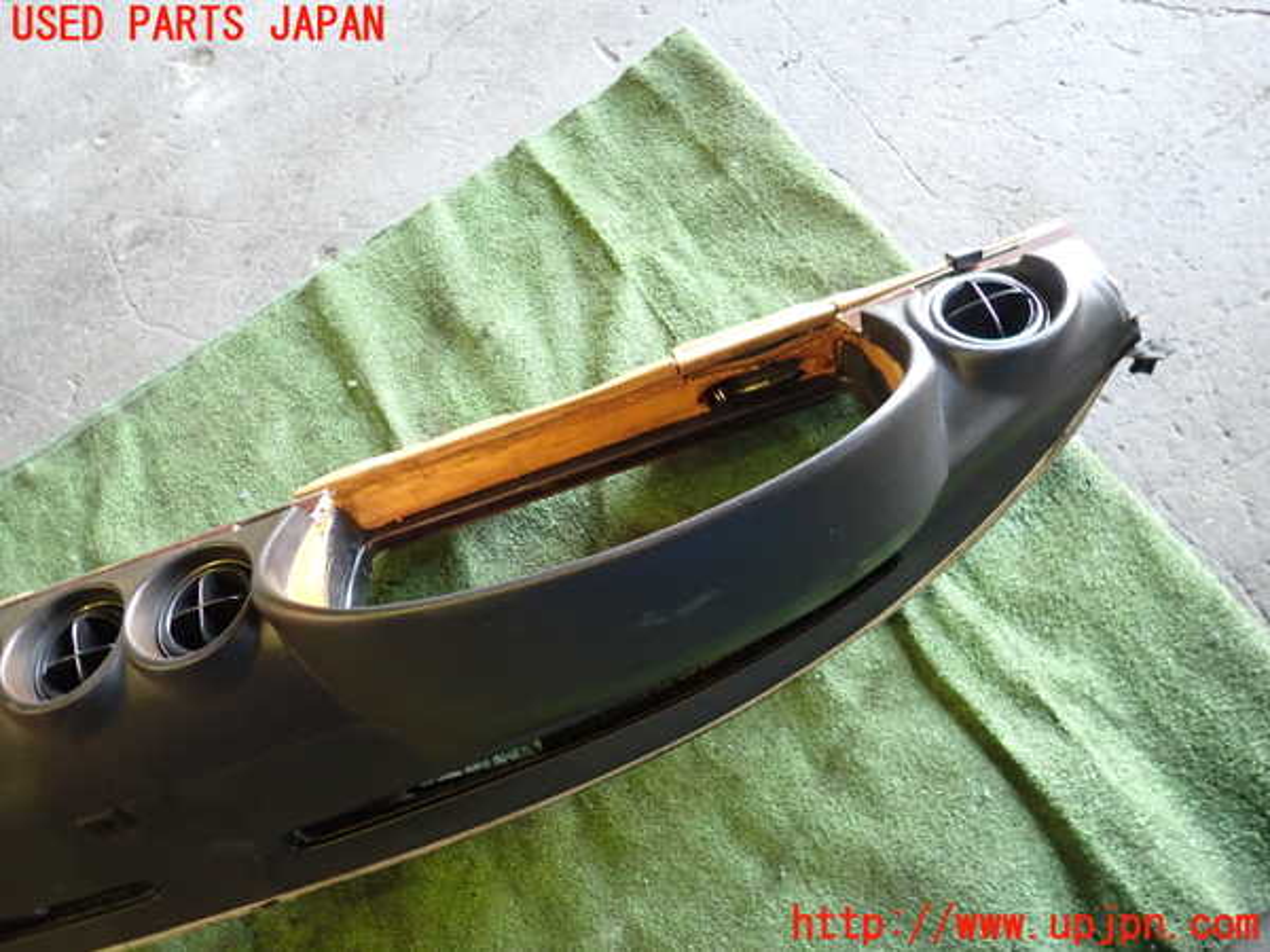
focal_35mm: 25
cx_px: 635
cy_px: 476
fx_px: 917
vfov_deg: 54.9
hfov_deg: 69.4
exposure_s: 1/30
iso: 500
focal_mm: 4.5
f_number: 2
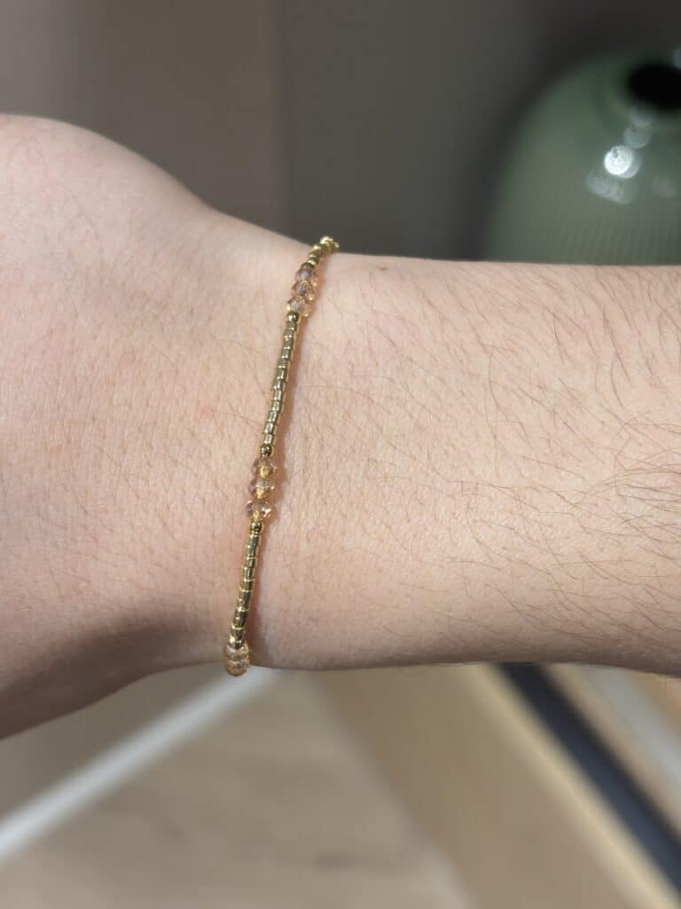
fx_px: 1364
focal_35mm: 52
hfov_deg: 28.0
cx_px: 340
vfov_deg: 36.8
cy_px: 454
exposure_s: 1/100
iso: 40
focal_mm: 5.96
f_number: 1.6
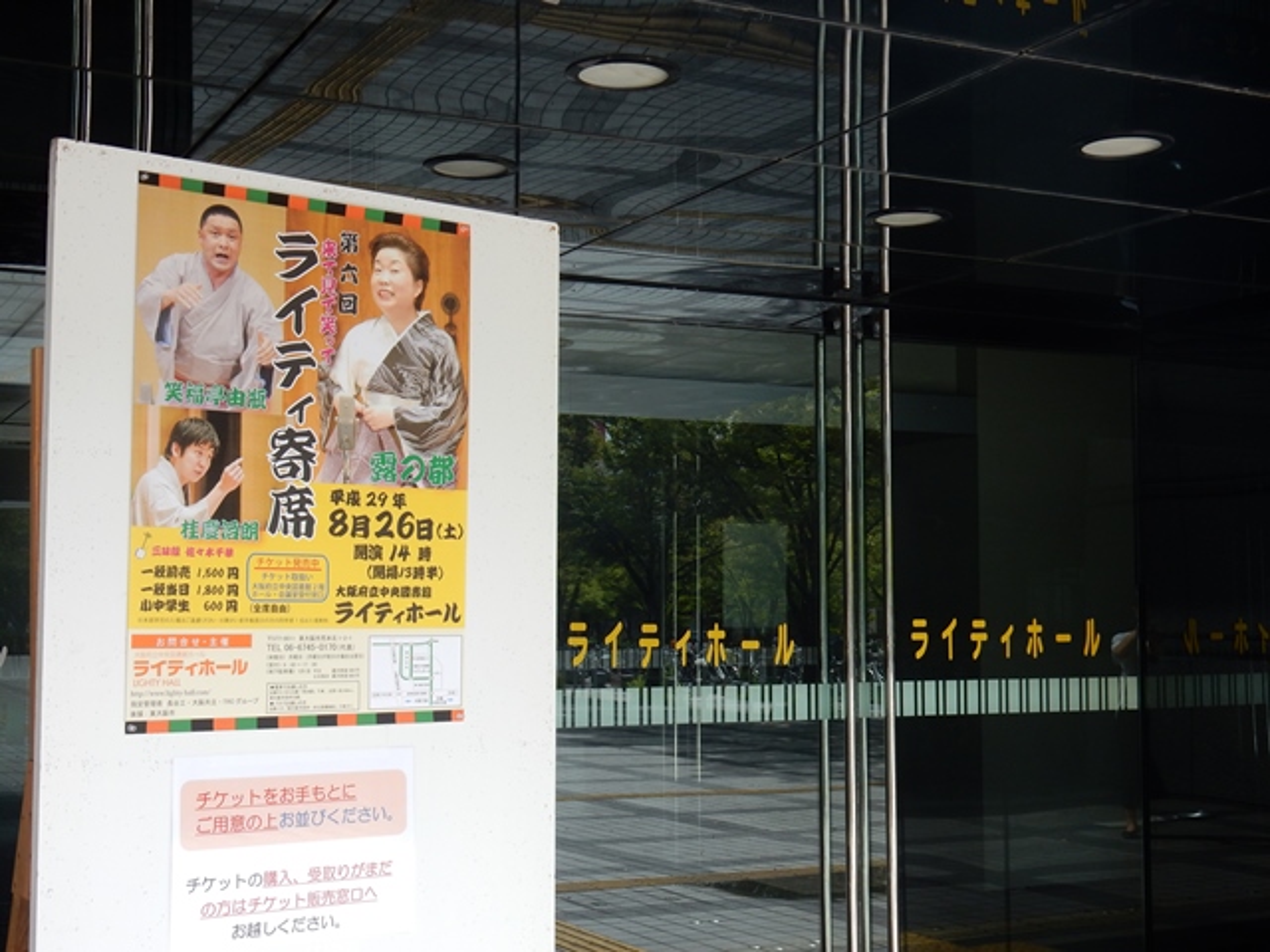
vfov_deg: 28.6
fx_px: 1871
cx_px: 635
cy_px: 476
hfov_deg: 37.5
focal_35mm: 51
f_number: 4.5
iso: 125
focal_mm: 9
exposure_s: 1/250
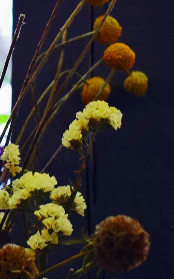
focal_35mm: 151
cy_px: 160
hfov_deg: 8.5
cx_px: -98
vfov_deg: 13.9
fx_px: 1146
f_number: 5
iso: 1600
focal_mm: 40
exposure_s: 1/60
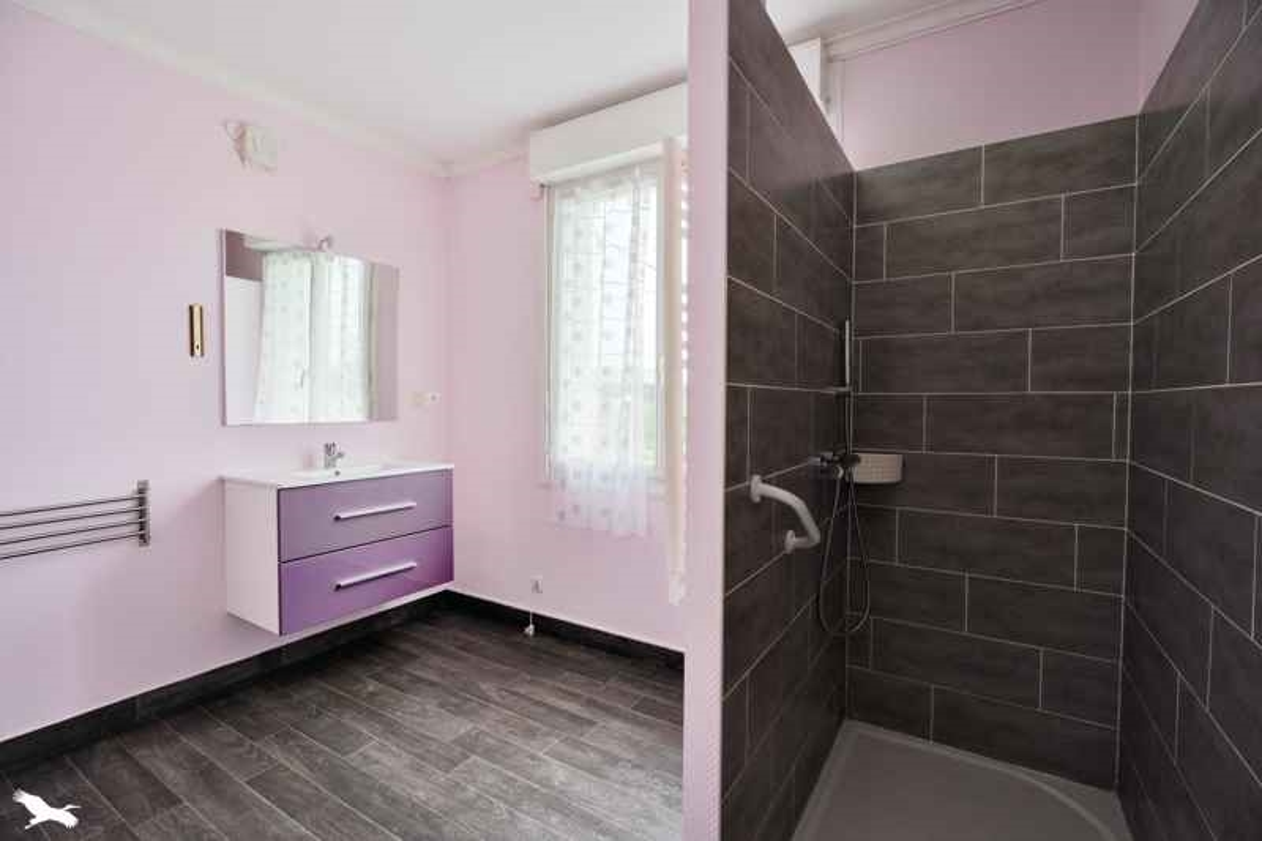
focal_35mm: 16
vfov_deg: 73.7
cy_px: 420
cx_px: 631
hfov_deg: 96.7
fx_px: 561
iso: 800
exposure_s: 1/100
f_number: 8
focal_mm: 16
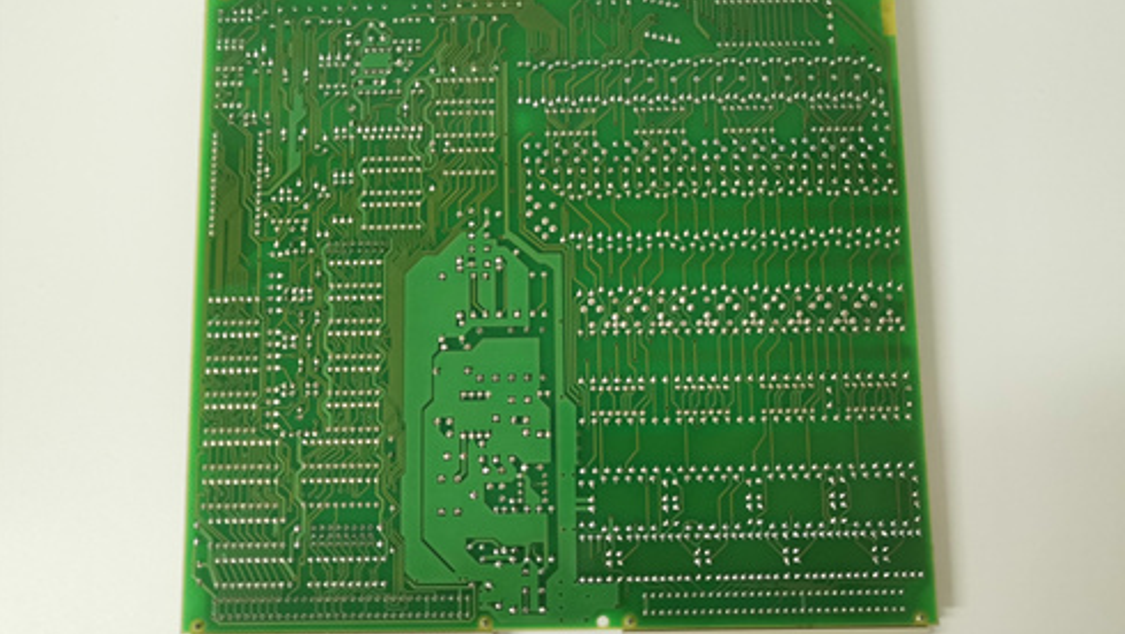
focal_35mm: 30
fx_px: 895
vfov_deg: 39.0
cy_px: 293
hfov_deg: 64.3
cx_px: 560
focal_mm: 3.95
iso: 250
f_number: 1.8
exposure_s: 1/33.3
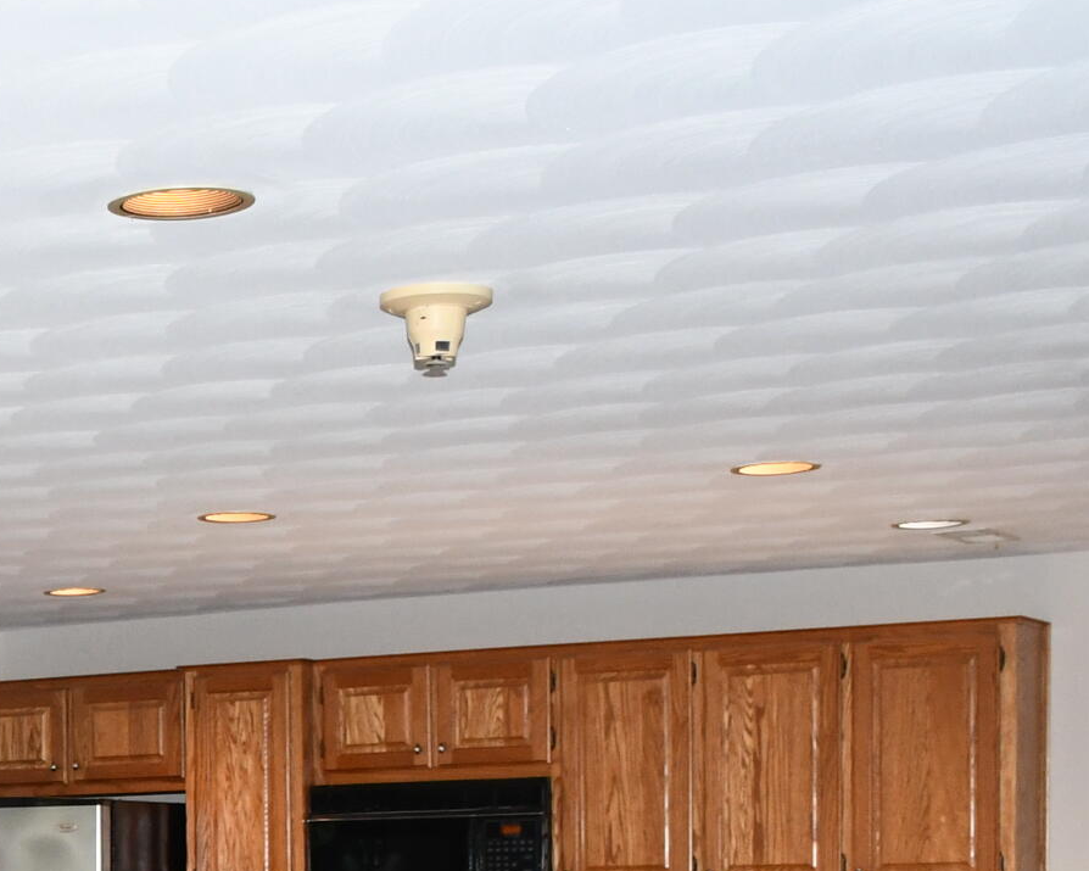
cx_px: -335
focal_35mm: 85
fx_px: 2739
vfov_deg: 17.0
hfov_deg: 20.5
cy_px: 1151
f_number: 5.6
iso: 1250
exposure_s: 1/60
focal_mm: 18
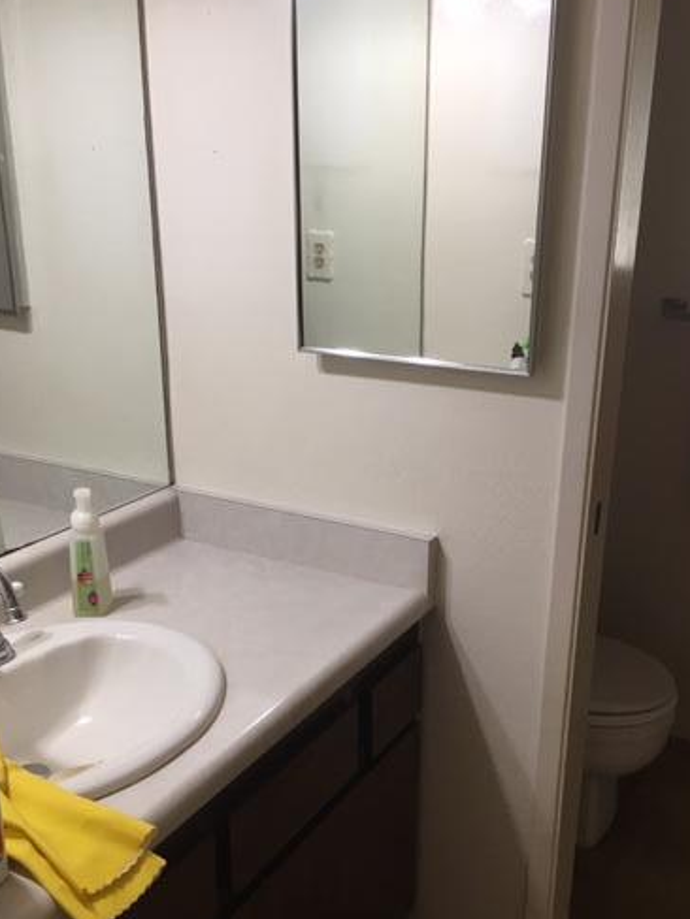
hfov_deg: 37.7
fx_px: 1010
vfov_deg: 48.7
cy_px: 542
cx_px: 379
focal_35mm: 38
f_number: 2.2
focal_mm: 4.15
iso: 50
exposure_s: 1/30
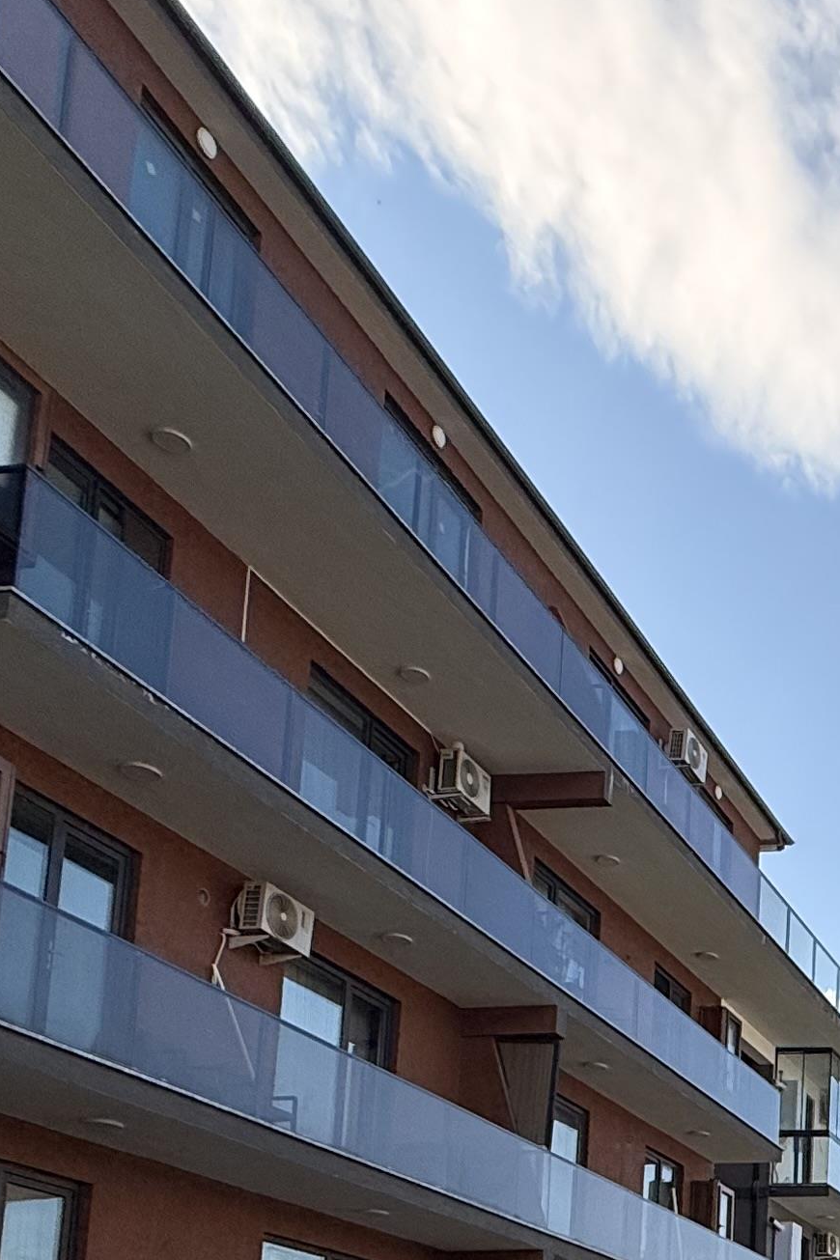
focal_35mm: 45
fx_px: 1575
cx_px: 1169
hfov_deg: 24.8
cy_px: 1299
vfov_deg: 38.1
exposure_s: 1/1961
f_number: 2.2
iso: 50
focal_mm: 2.22
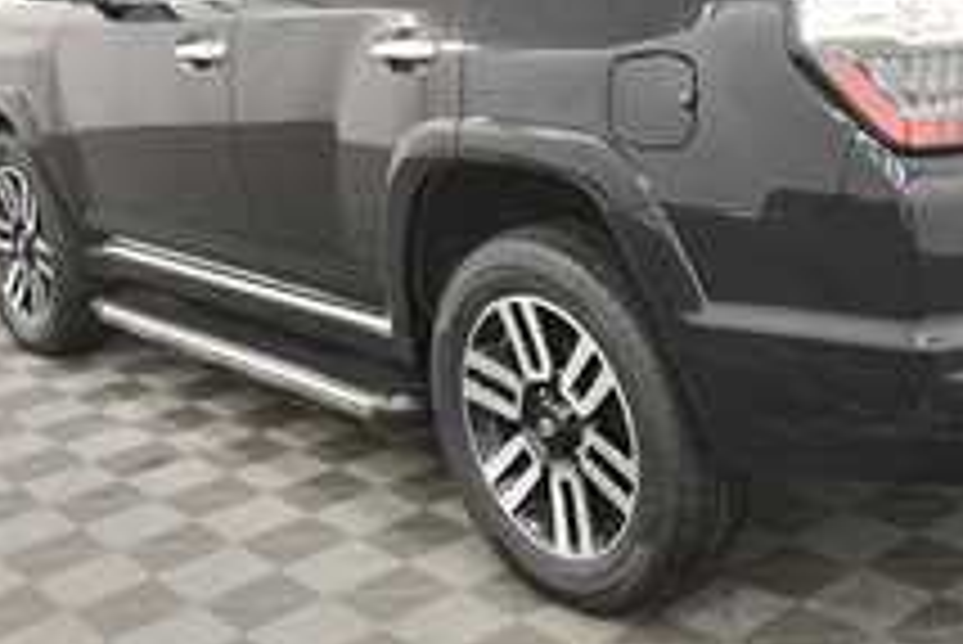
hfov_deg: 35.3
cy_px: 146
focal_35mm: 56
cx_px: 644
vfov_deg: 23.9
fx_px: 1499
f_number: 5.6
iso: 2000
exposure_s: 1/125
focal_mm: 20
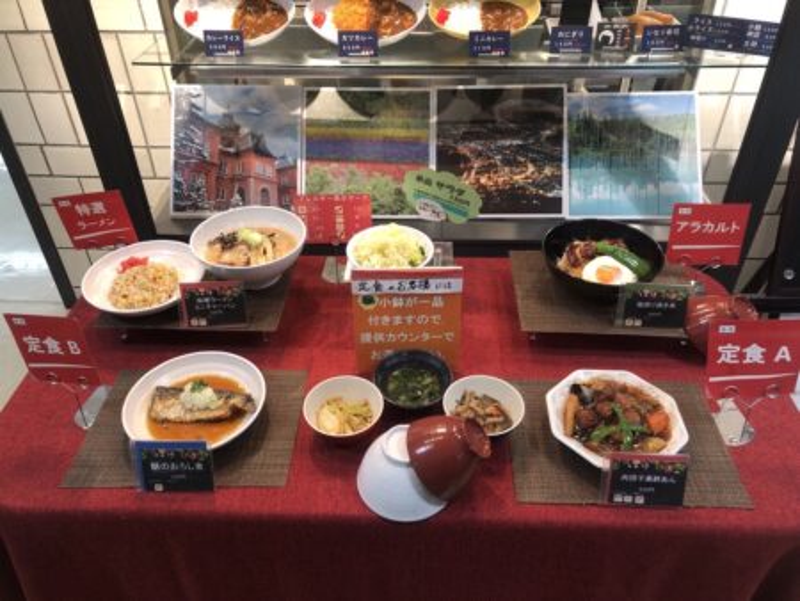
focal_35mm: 28
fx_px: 647
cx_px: 400
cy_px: 300
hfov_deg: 63.4
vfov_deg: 49.8
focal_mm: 3.99
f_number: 1.8
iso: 40
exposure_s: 1/20
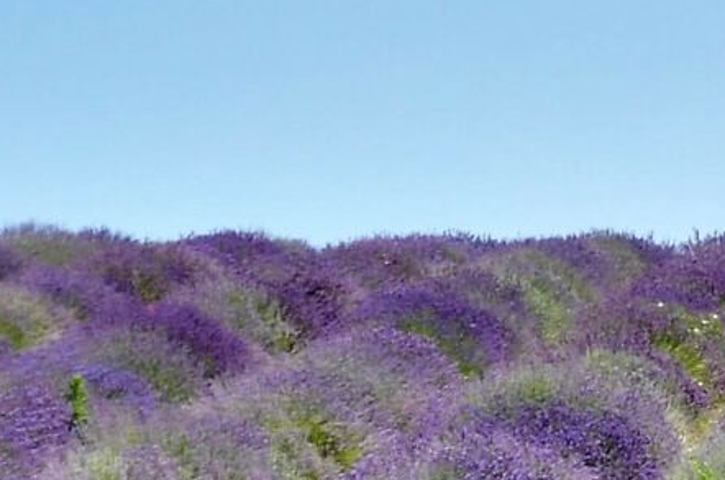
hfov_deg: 10.0
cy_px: 693
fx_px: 4095
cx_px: 745
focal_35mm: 204
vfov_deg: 6.6
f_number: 9.5
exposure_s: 1/350
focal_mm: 25
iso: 200
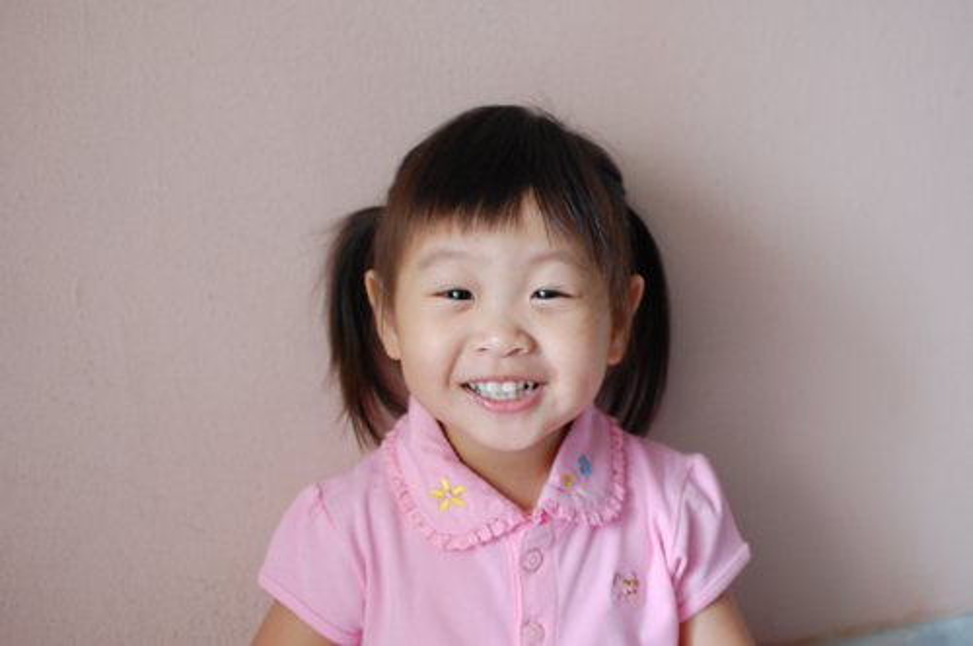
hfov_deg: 37.9
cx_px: 486
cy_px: 323
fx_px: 1417
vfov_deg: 25.7
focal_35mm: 52
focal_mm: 35
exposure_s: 1/40
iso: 400
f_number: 3.2
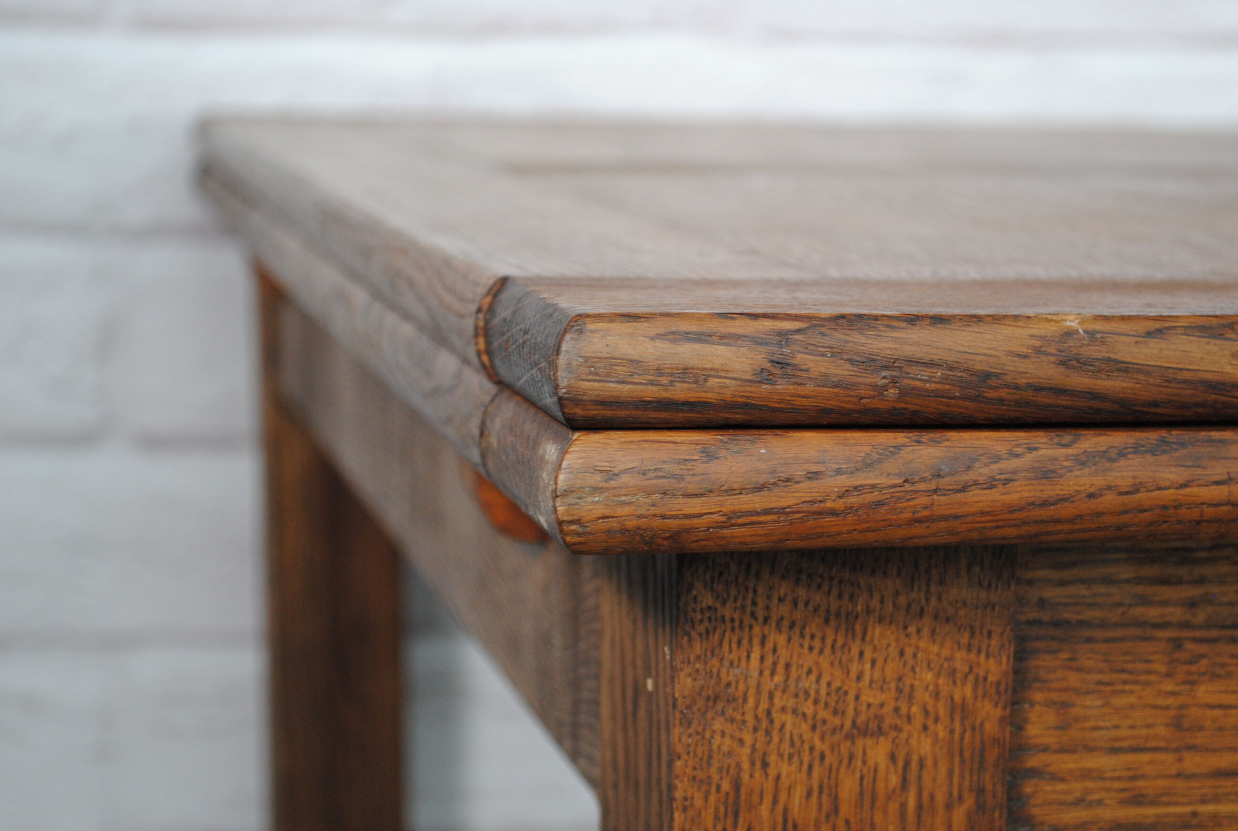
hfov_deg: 25.3
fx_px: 2757
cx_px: 632
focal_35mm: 80
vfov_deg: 17.1
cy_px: 460
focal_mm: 48
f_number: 5.6
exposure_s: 1/30
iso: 450
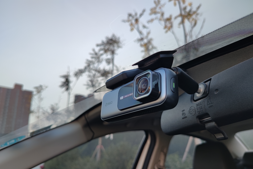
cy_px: 94
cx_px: 127
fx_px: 176
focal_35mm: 25
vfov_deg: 51.2
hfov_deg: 71.5
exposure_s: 1/333
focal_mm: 6.78
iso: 50
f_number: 1.85
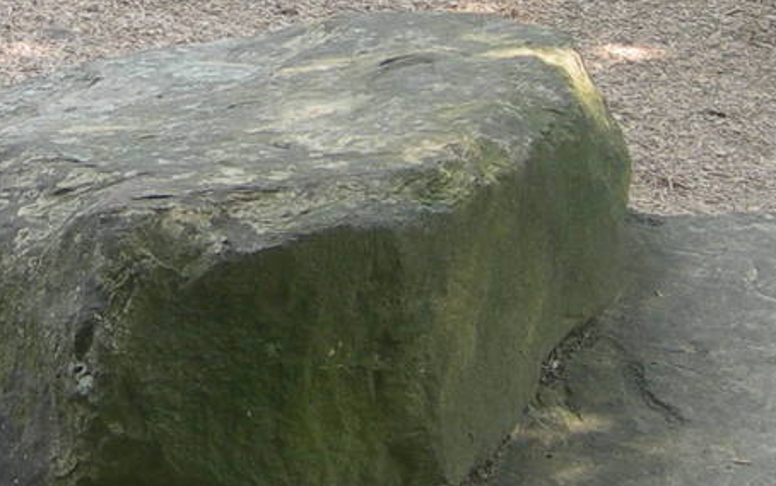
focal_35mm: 142
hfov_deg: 14.5
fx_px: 3004
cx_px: 36
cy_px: -33
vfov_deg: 9.2
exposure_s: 1/61.2
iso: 50
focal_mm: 7.8
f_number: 2.8
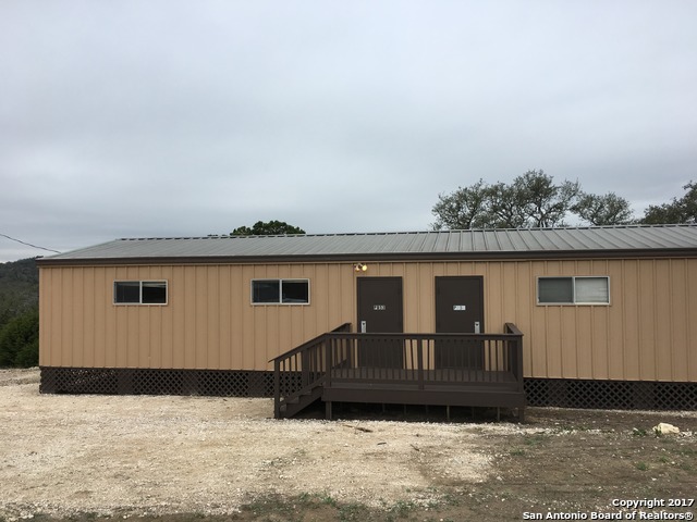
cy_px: 261
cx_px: 348
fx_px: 584
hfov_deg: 61.7
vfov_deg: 48.2
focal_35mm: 29
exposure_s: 1/516
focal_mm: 4.15
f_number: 2.2
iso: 25
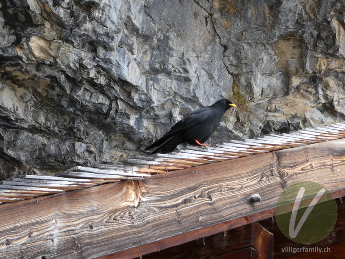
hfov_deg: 15.4
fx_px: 1276
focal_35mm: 128
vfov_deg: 11.6
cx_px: 172
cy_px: 130
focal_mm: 22.9
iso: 125
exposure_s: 1/80
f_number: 5.2
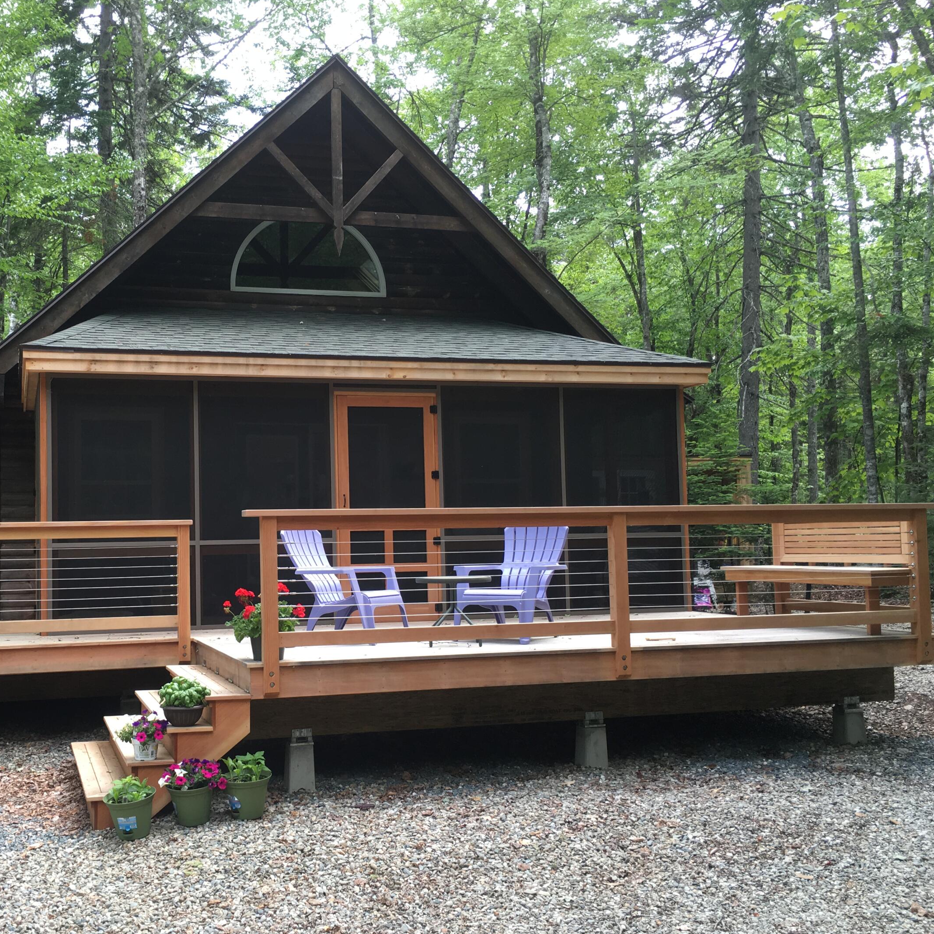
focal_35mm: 36
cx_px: 317
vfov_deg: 46.0
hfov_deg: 45.4
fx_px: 1099
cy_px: 488
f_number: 2.2
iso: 32
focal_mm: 4.15
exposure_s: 1/120
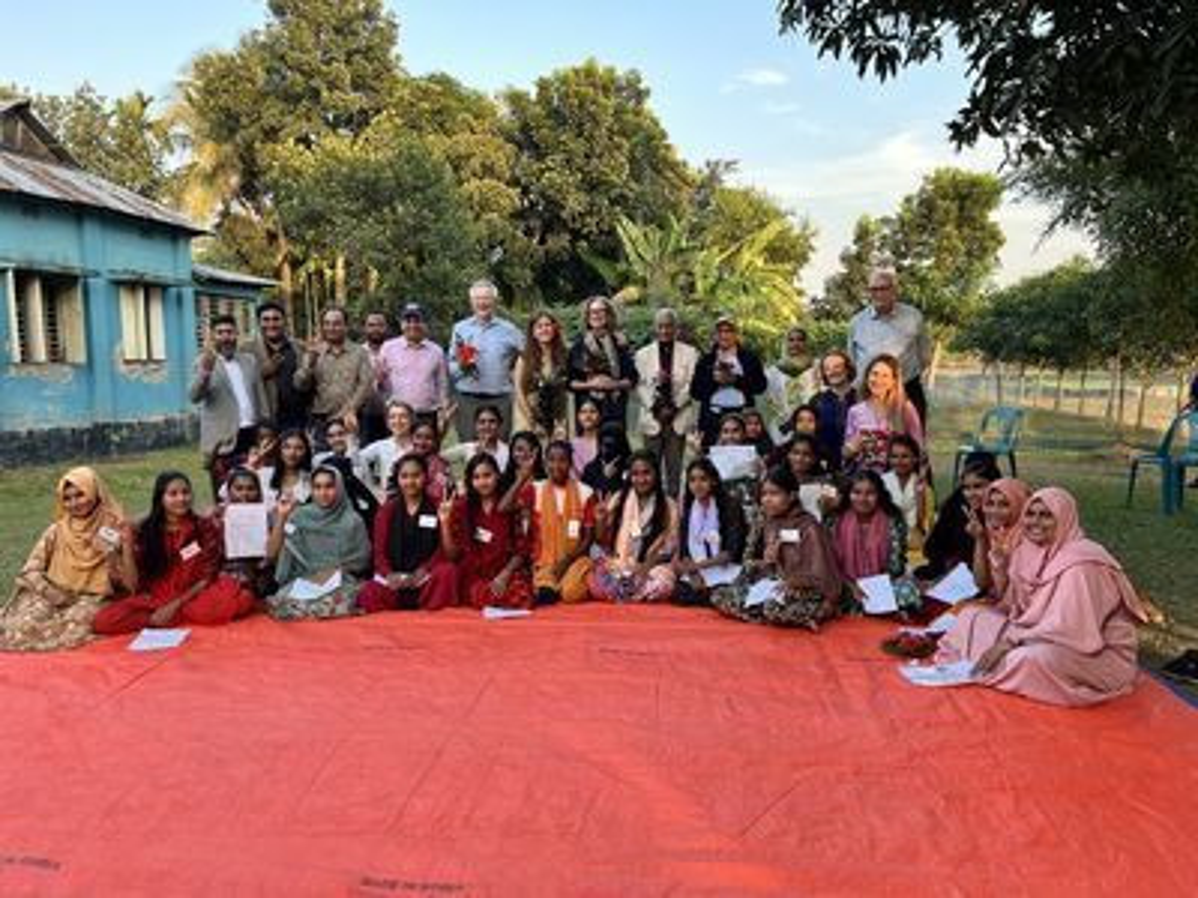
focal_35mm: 26
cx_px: 599
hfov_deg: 67.3
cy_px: 449
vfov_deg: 53.1
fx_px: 900
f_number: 1.5
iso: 40
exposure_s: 1/185
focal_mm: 5.7
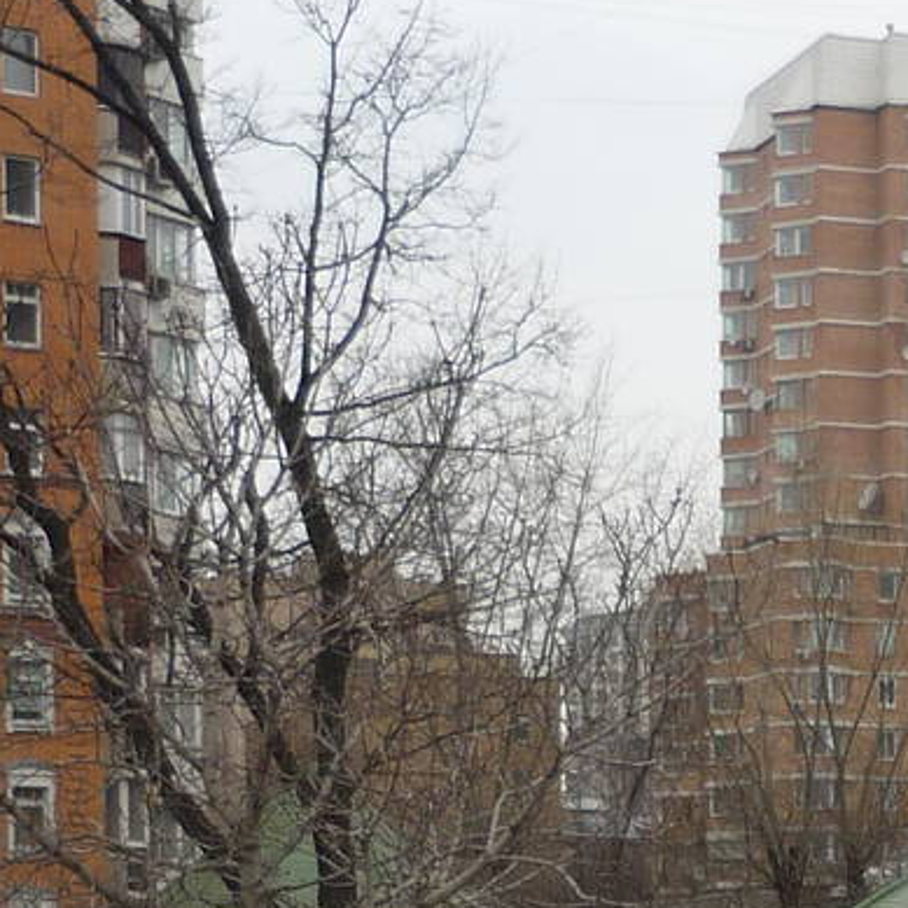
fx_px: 3561
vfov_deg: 14.0
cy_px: 1181
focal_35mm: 120
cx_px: 1193
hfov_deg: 13.9
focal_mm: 5.5
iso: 100
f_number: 2.8
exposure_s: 1/500
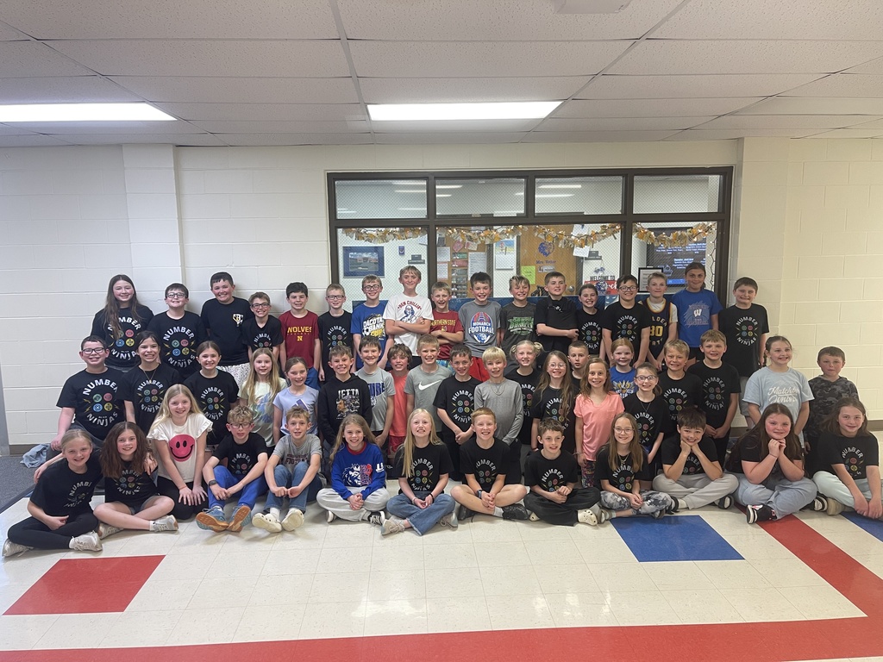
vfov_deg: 54.9
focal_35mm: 25
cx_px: 442
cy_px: 331
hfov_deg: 69.4
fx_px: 638
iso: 80
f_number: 1.6
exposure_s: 1/60
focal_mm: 5.1
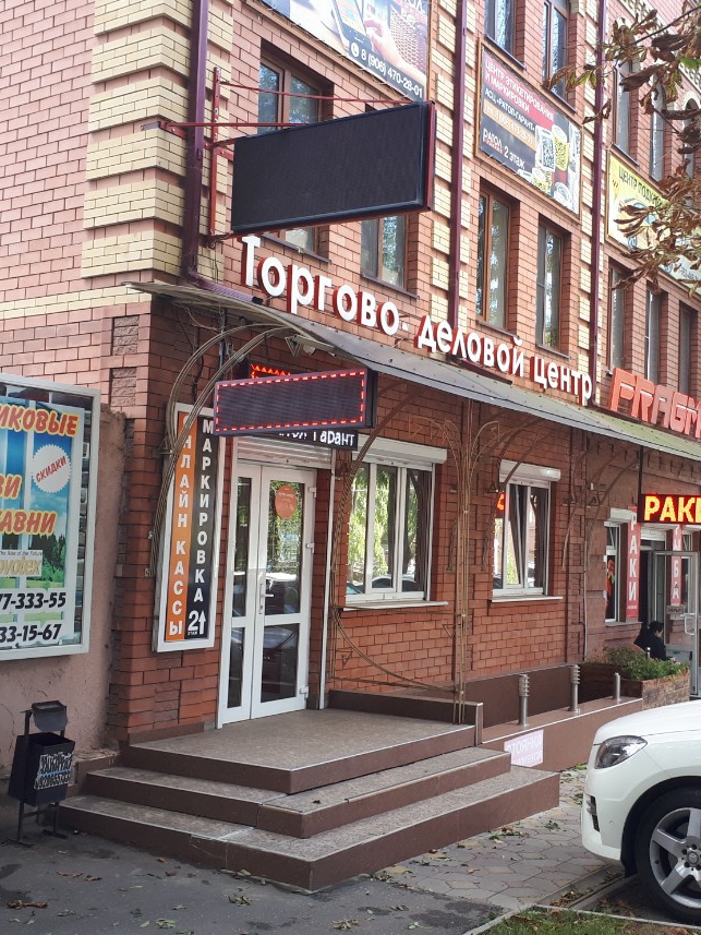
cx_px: 433
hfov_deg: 34.2
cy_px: 444
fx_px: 1134
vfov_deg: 44.8
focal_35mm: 42
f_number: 1.9
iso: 50
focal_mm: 3.6
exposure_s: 1/100
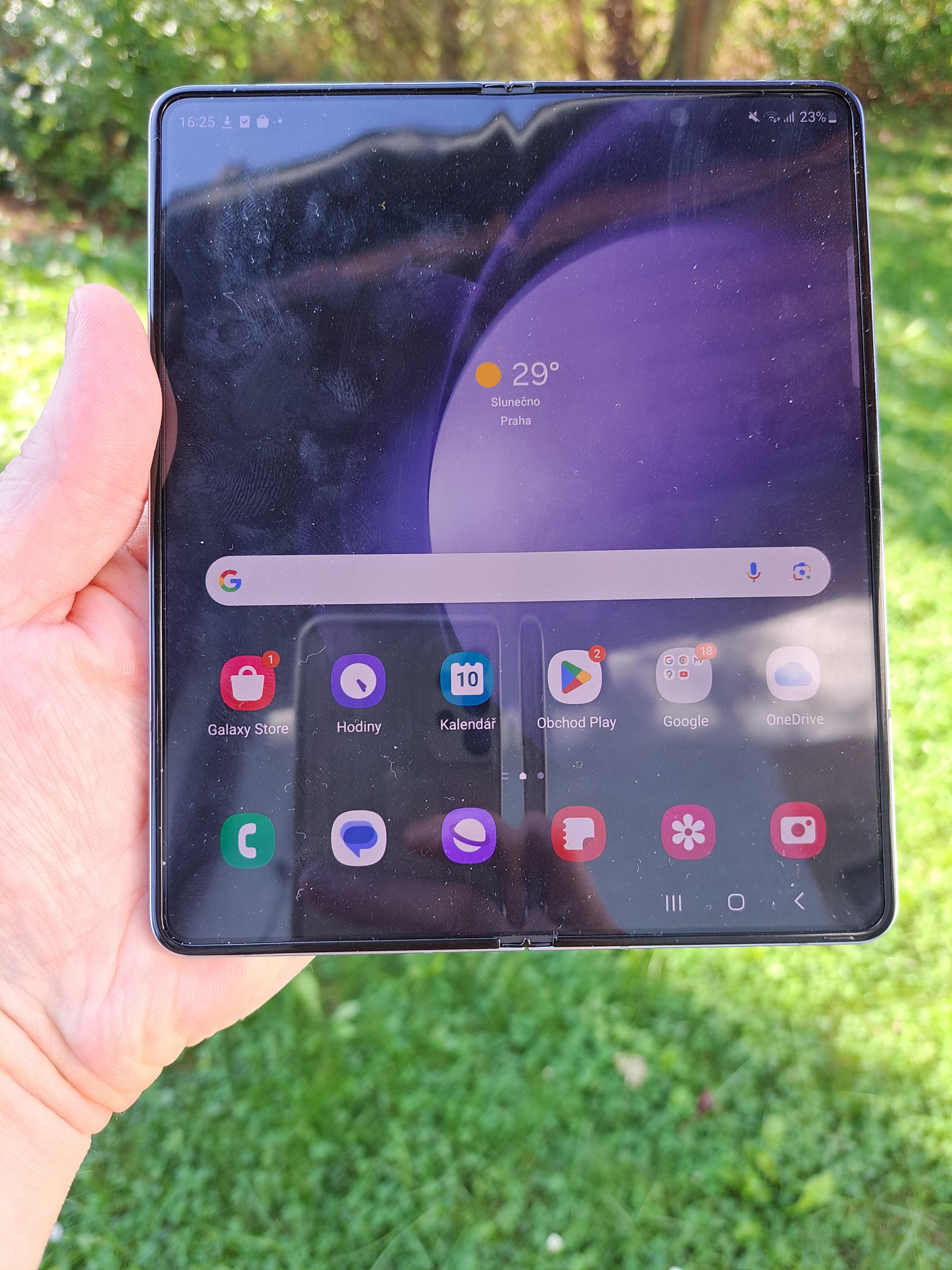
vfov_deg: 71.6
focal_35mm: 24
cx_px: 476
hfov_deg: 56.8
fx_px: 880
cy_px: 635
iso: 50
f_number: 1.8
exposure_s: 1/100
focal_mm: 5.23
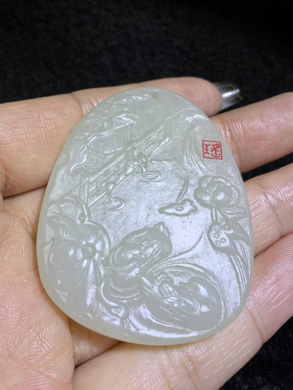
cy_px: 227
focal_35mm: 34
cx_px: 133
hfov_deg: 41.8
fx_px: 384
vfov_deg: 53.7
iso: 100
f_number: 2.2
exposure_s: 1/100
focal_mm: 1.95
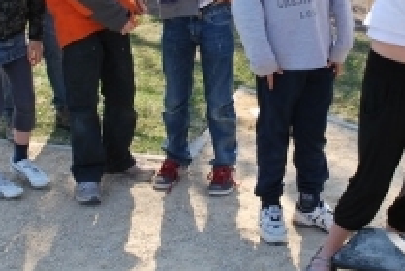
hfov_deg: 23.6
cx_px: 234
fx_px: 969
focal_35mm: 86
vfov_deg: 15.6
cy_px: -11
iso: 100
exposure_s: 1/160
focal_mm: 20
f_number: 6.3
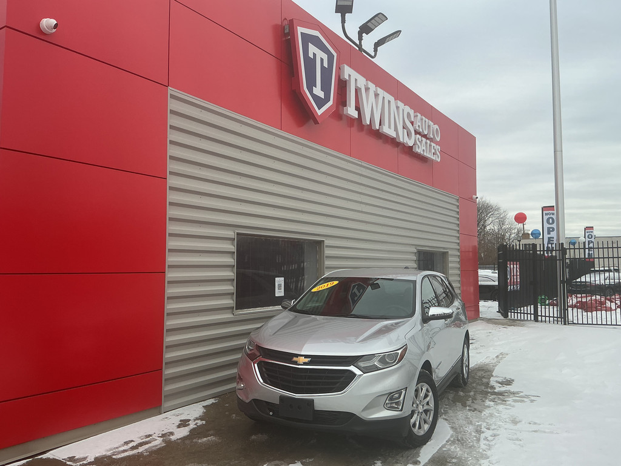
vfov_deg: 48.2
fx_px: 520
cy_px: 233
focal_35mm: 29
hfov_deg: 61.7
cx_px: 310
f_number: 1.8
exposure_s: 1/944
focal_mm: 3
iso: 25
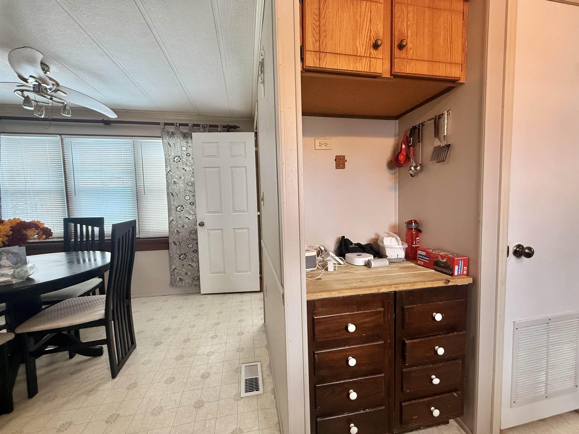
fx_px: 234
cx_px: 290
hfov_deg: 102.1
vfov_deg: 85.7
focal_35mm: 14
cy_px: 217
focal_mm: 2.22
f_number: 2.2
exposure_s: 1/120
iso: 320
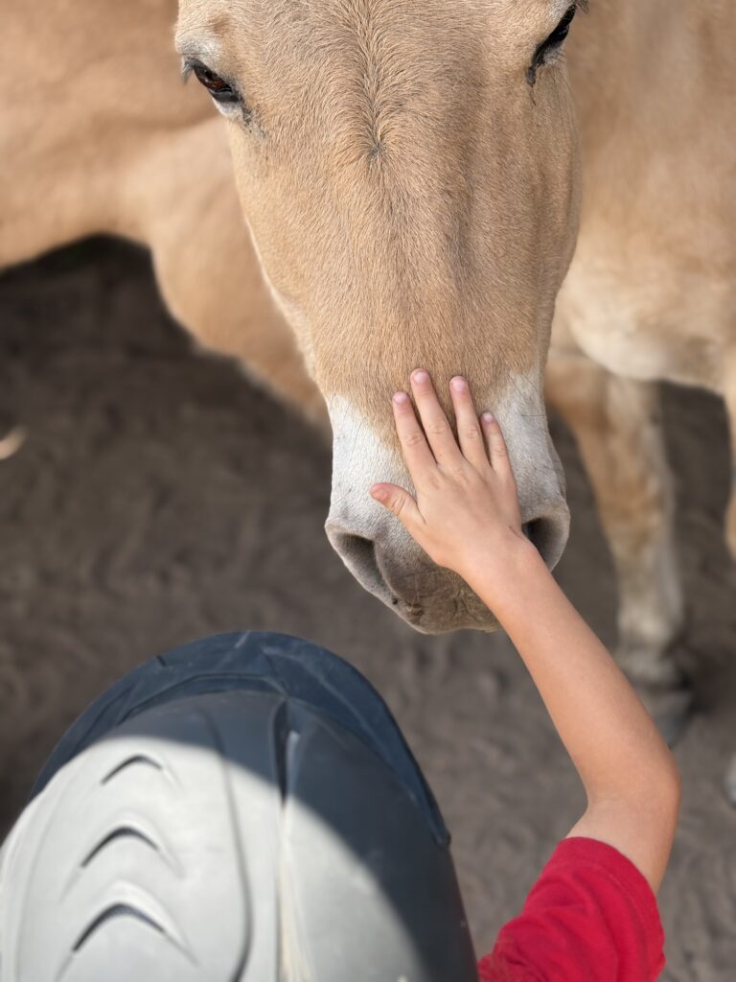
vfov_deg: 36.8
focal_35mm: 52
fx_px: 1474
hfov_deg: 28.0
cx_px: 368
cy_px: 491
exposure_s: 1/635
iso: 32
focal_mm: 5.96
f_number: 1.6
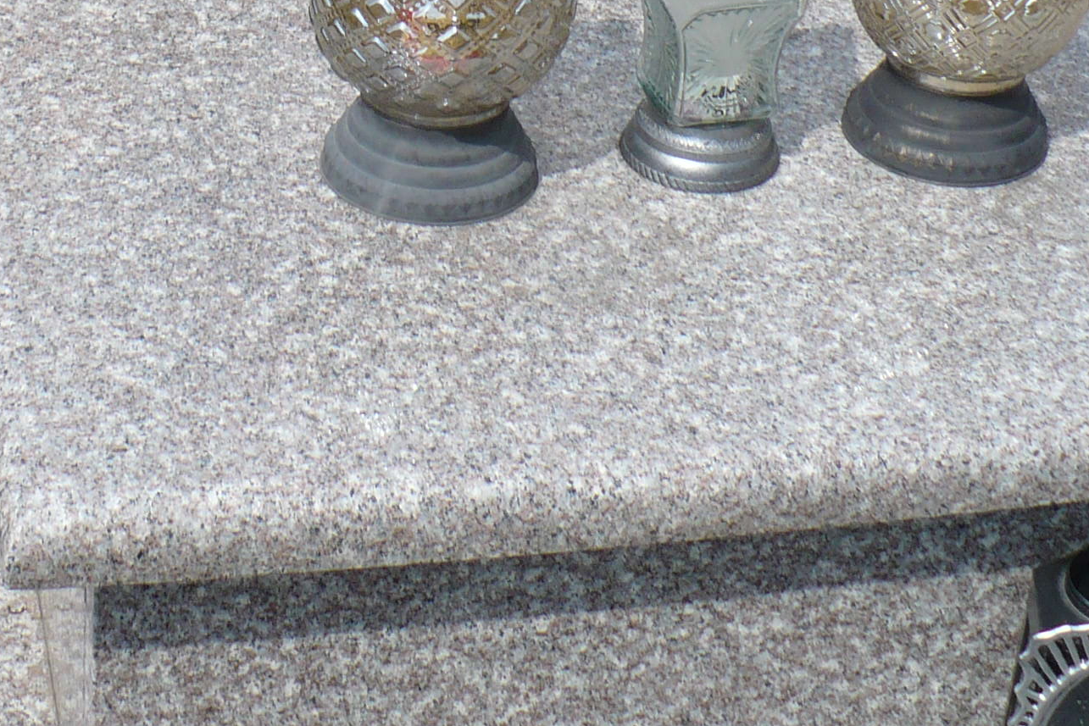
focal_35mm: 92
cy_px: -235
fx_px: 2783
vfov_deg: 14.2
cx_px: 333
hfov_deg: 22.0
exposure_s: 1/250
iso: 100
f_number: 8
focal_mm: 6.1
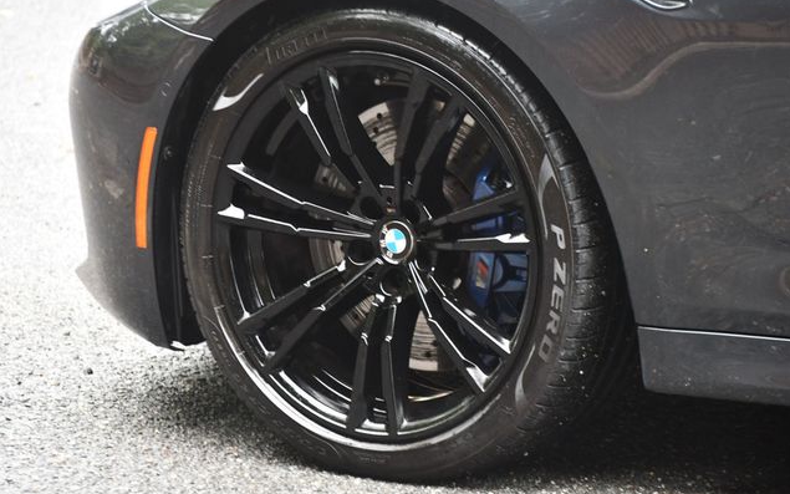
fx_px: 3381
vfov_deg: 8.4
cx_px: 397
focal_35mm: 157
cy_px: 233
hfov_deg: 13.3
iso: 1400
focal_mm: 102
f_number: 4.8
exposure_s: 1/125
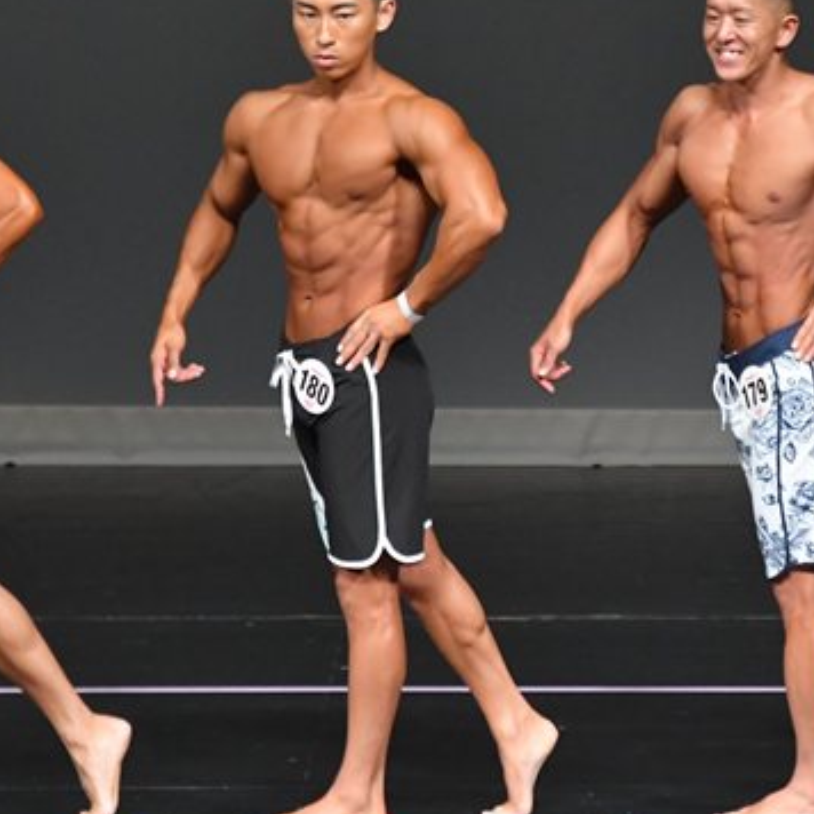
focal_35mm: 583
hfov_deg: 3.0
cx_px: 715
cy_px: 377
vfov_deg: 3.0
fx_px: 15510
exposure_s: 1/400
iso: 4000
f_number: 5.6
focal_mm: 210
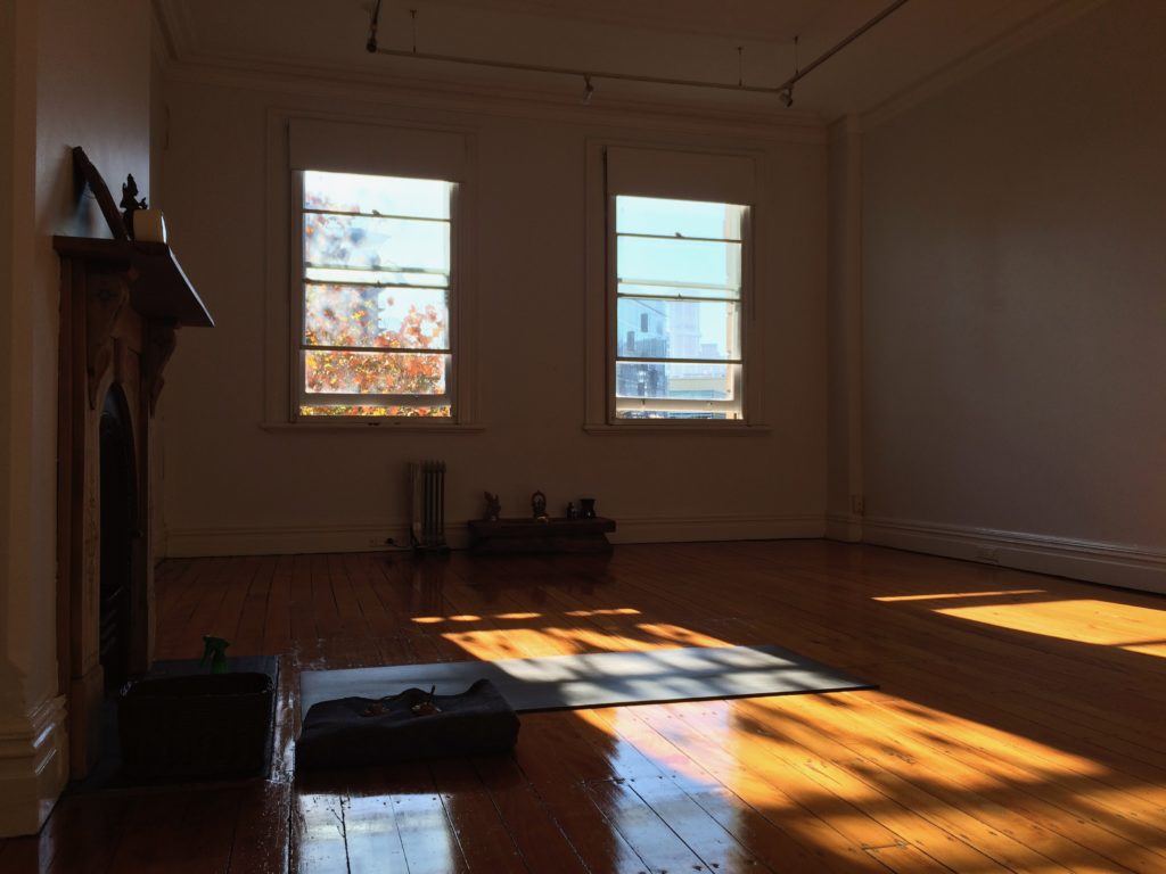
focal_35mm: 29
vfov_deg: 48.2
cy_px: 437
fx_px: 977
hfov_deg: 61.7
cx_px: 583
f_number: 2.2
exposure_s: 1/423
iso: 32
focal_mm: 4.15
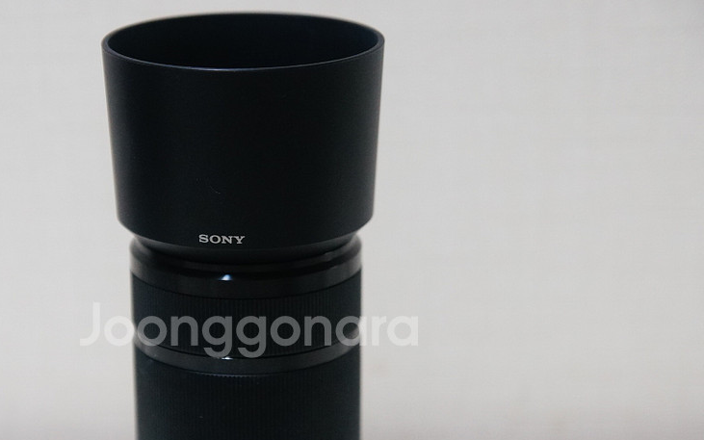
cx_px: 247
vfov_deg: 11.1
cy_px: 330
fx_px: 2264
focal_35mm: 118
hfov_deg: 17.6
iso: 1000
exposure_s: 1/80
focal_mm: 50
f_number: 2.8
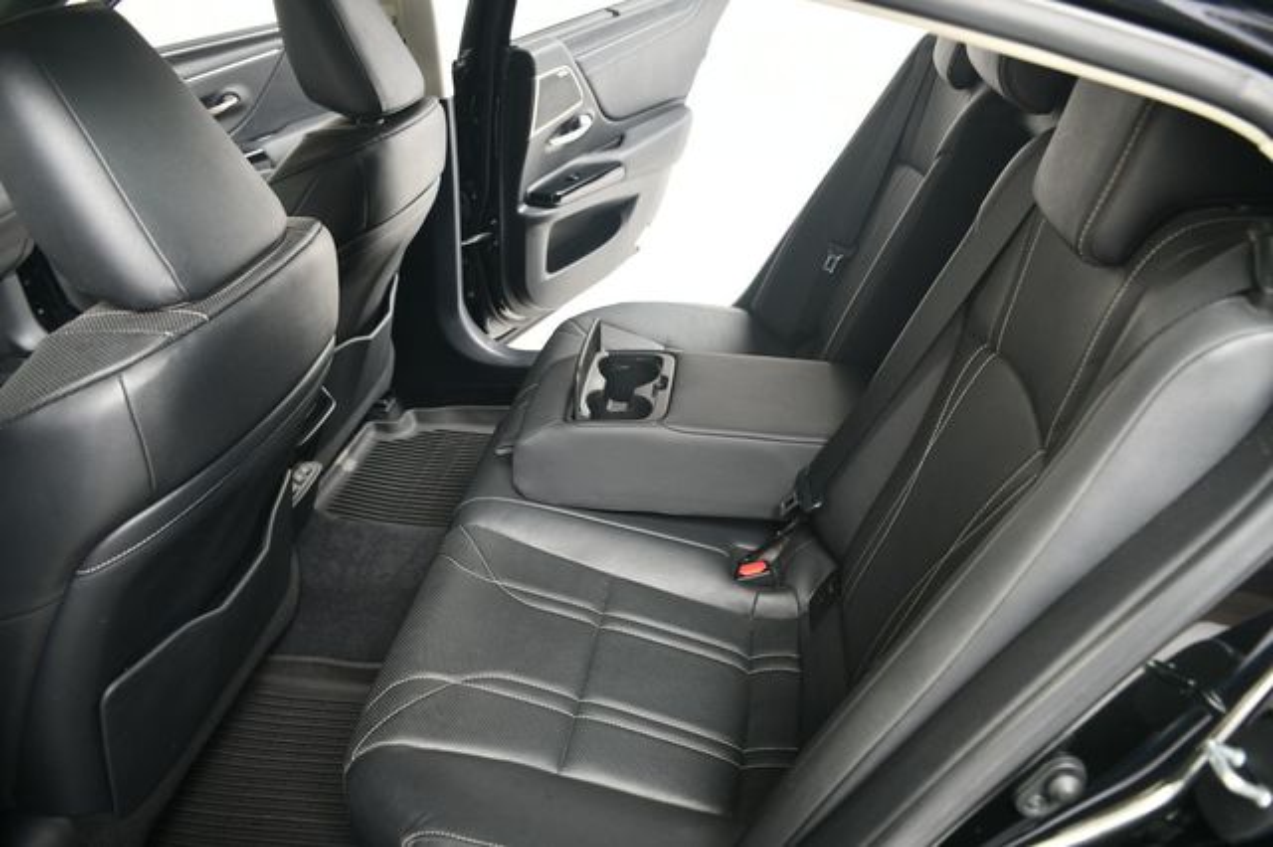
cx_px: 636
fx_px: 954
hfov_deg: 67.4
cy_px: 424
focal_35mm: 27
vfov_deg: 47.9
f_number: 3.5
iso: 100
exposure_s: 1/160
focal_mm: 18
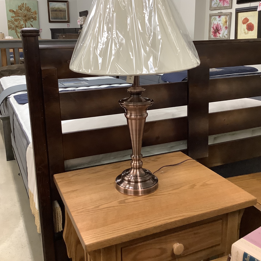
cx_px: 130
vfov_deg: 44.8
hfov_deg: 44.9
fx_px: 316
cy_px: 109
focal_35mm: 37
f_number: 2.4
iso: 250
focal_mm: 3.3
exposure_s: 1/60
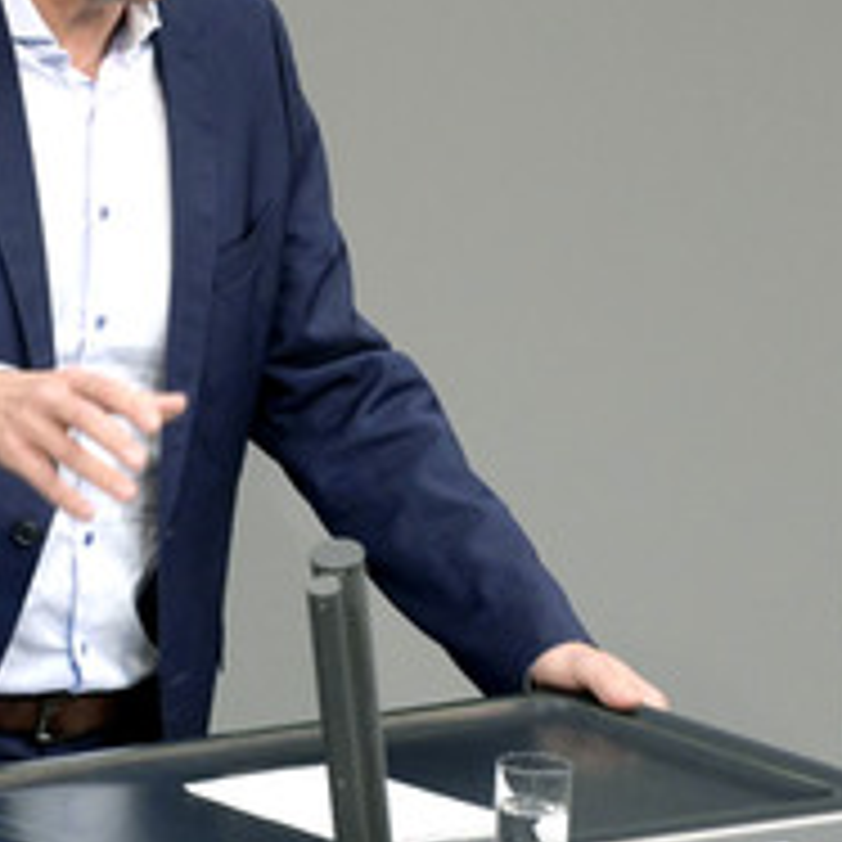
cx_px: 2
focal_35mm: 738
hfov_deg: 2.4
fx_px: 20309
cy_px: 261
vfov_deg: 2.4
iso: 10000
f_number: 5.6
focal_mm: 360
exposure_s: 1/400
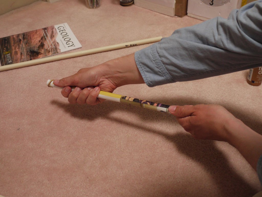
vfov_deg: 36.0
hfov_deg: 46.8
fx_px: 303
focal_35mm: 40
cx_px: 131
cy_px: 98
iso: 800
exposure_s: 1/80
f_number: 4.4
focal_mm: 20
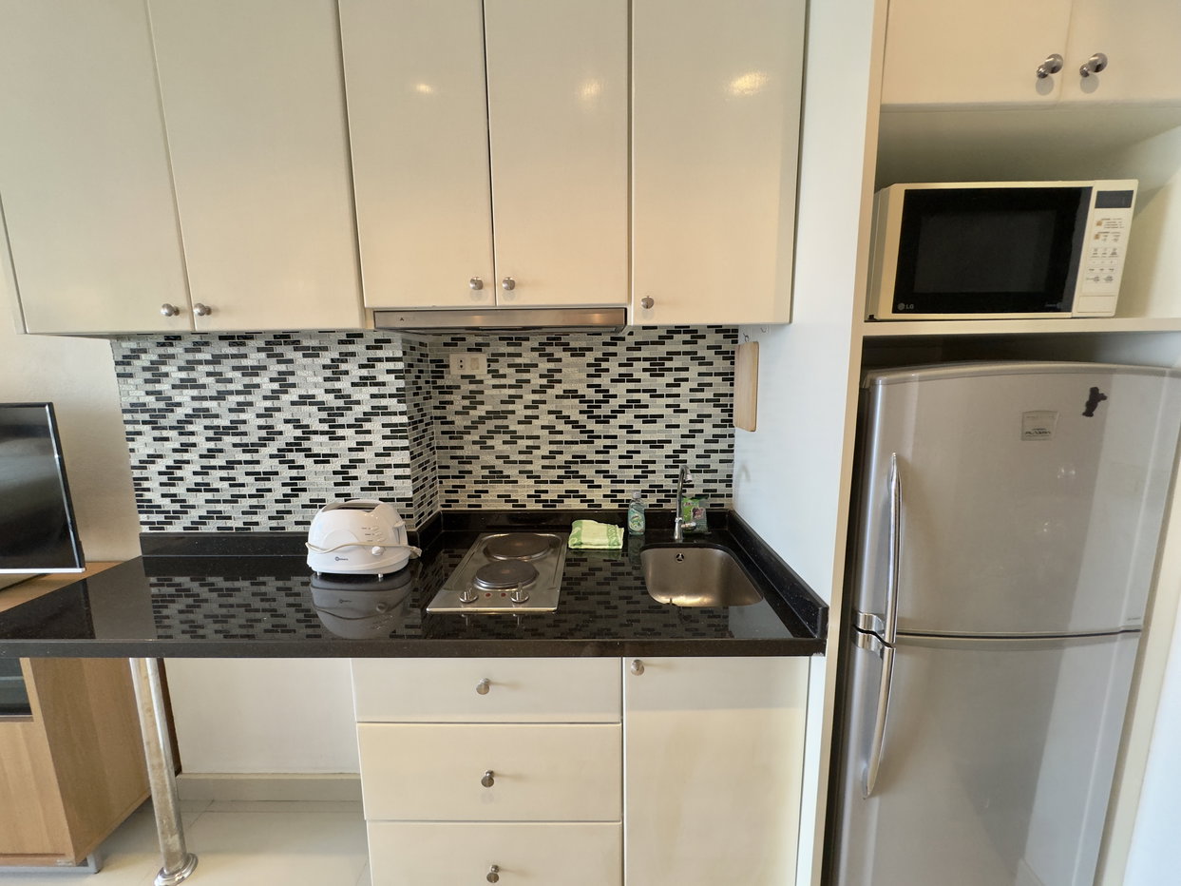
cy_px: 443
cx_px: 590
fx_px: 478
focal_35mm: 14
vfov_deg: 85.7
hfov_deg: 102.1
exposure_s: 1/100
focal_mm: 2.22
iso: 250
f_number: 2.2
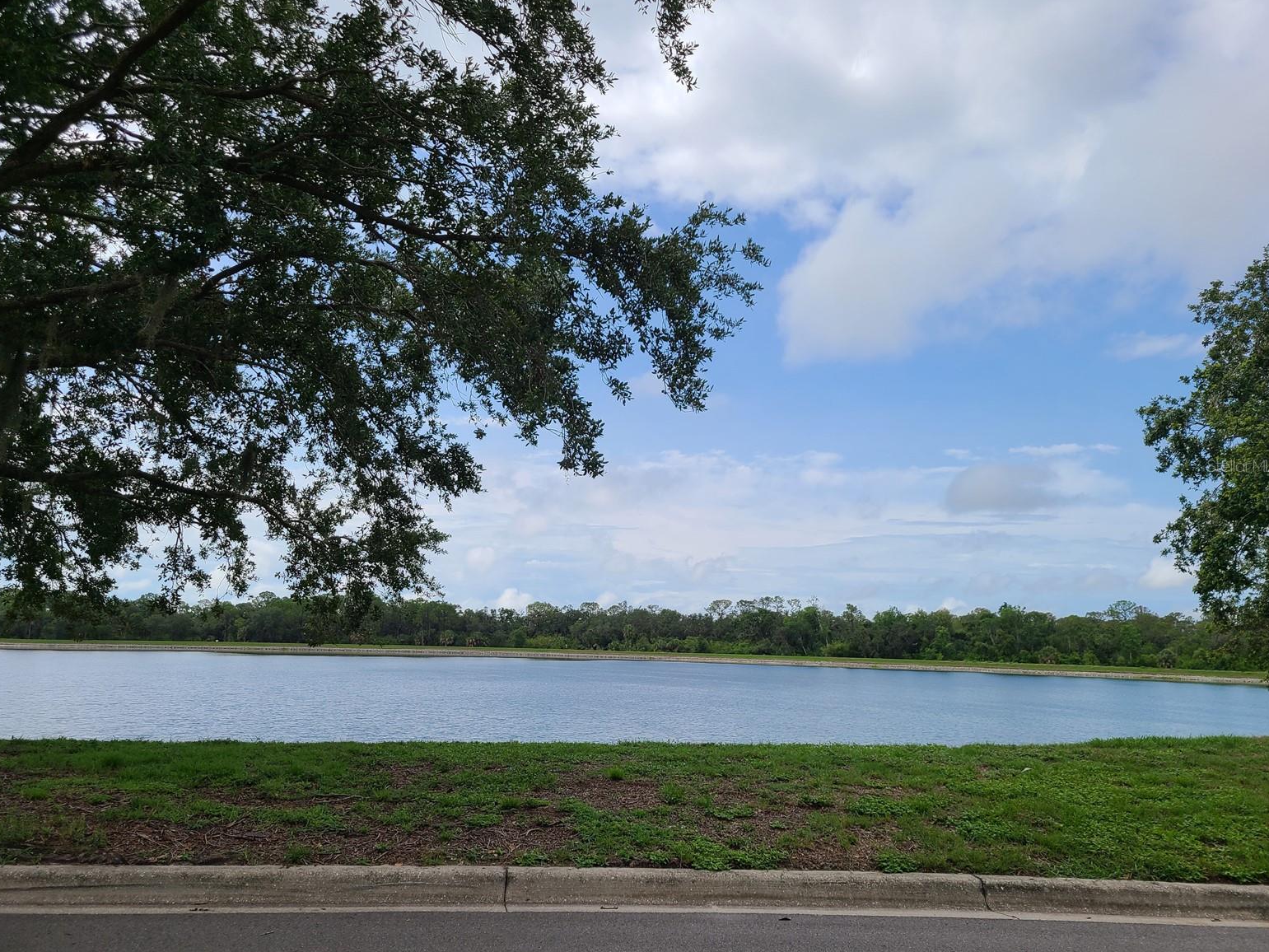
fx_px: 990
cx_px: 626
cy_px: 465
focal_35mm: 27
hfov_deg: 65.3
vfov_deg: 51.4
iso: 40
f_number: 1.8
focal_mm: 5.4
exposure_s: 1/2767
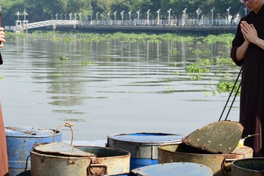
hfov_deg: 17.6
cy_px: 60
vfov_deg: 11.8
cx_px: 118
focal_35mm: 116
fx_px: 851
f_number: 11
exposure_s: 1/100
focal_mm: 58
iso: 200
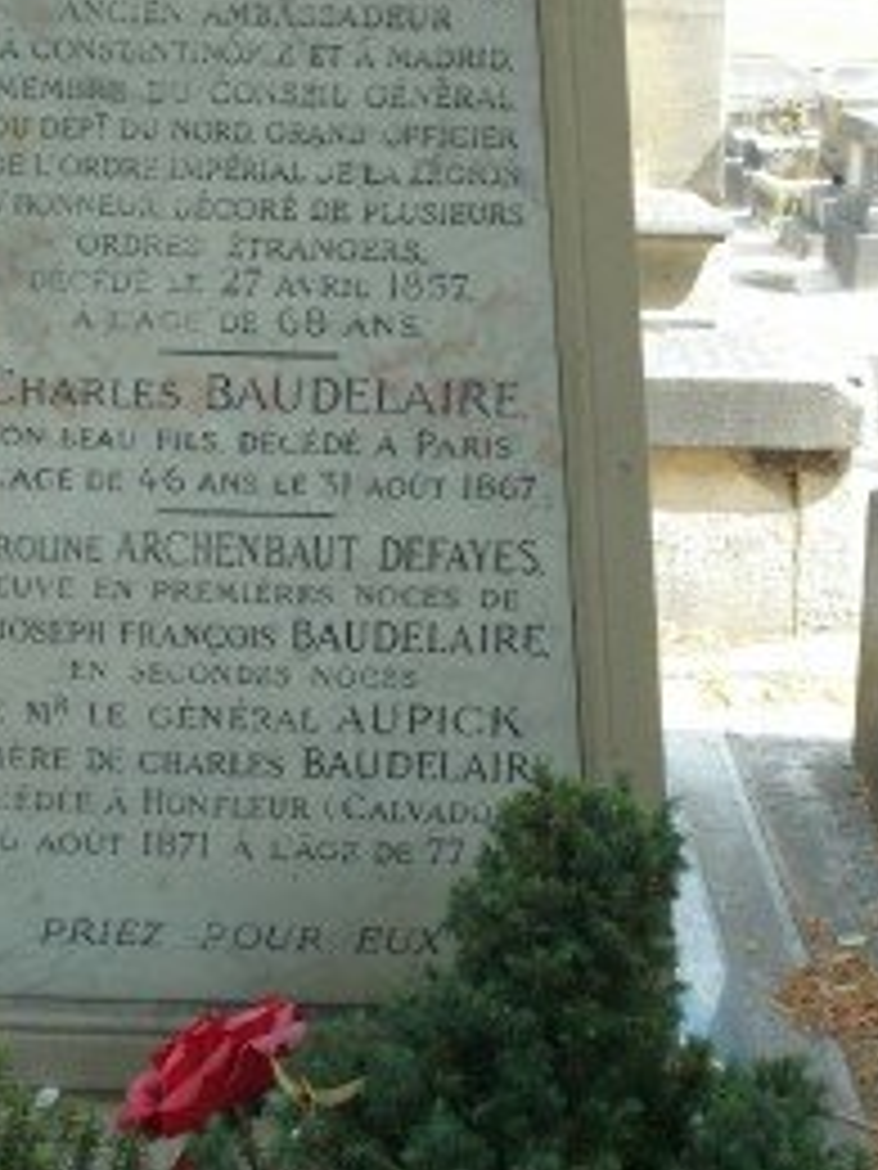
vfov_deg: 25.0
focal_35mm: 78
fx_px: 2638
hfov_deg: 18.9
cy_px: 482
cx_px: 351
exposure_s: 1/60
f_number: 4.9
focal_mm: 10.3
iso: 80
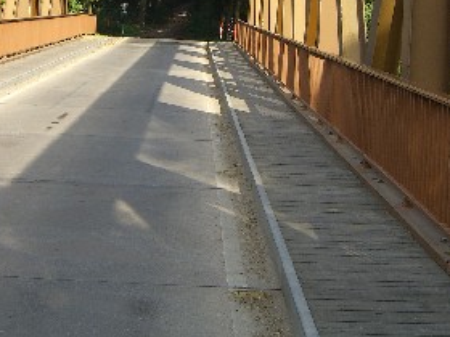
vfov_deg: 18.3
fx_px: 1027
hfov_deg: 24.7
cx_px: 171
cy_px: 22
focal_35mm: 79
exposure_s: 1/250
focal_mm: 7.9
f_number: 4
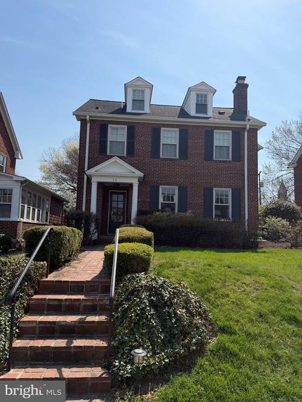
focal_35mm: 24
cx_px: 151
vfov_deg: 71.6
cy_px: 201
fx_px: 279
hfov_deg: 56.8
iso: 80
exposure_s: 1/6173
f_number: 1.78
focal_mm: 6.76
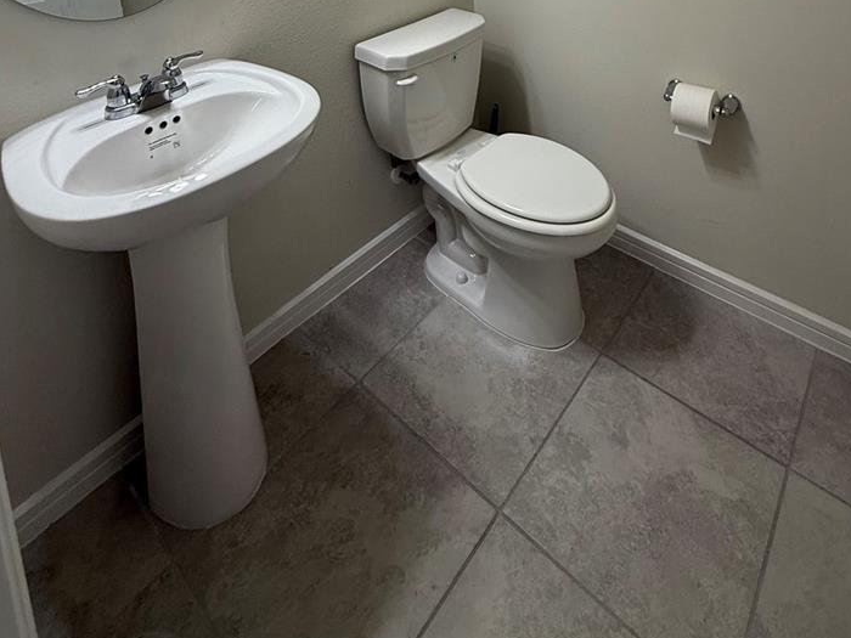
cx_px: 488
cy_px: -83
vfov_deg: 42.7
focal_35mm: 24
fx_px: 590
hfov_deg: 71.2
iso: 125
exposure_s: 1/120
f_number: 2.2
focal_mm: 2.22
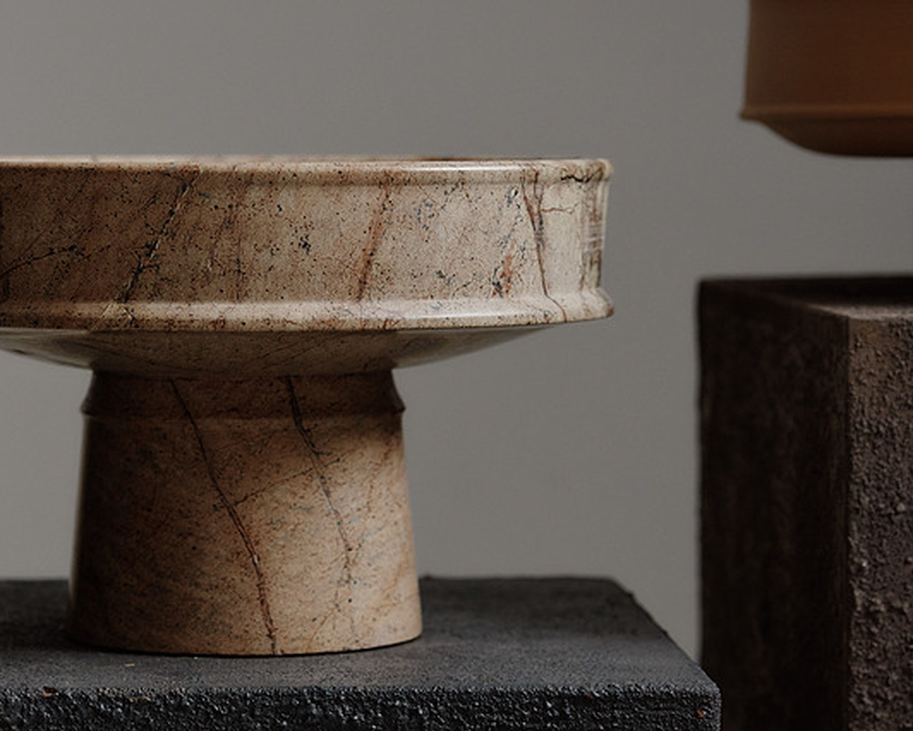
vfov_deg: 11.9
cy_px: 359
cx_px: 233
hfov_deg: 14.7
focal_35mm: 130
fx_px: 3514
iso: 1600
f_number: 5.6
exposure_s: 1/125
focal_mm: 85
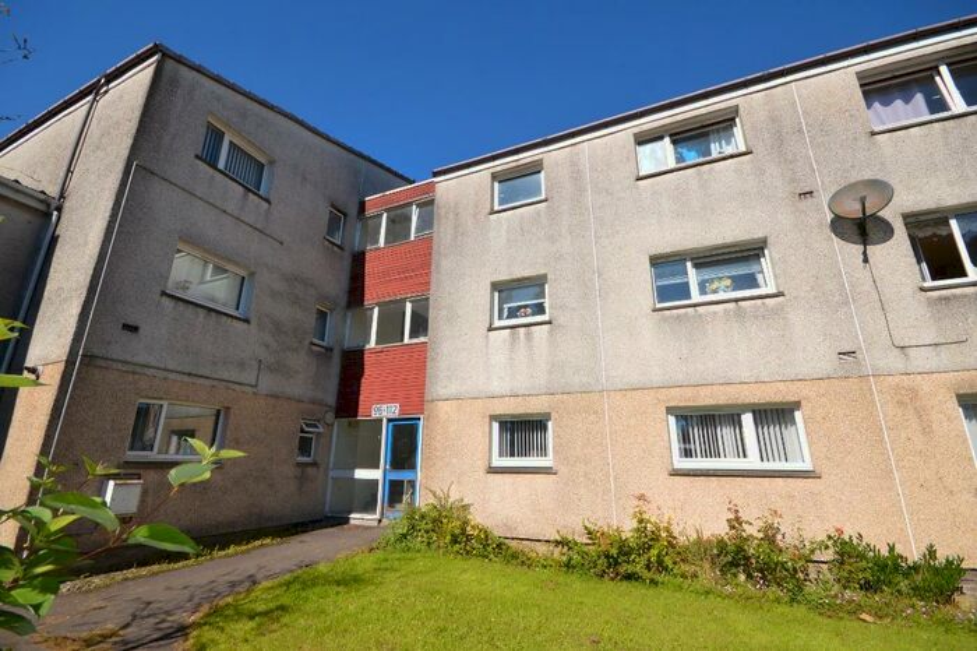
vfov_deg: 77.3
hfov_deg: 100.4
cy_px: 326
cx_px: 488
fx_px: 407
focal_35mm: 15
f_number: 9
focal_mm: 10
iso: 100
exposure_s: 1/200
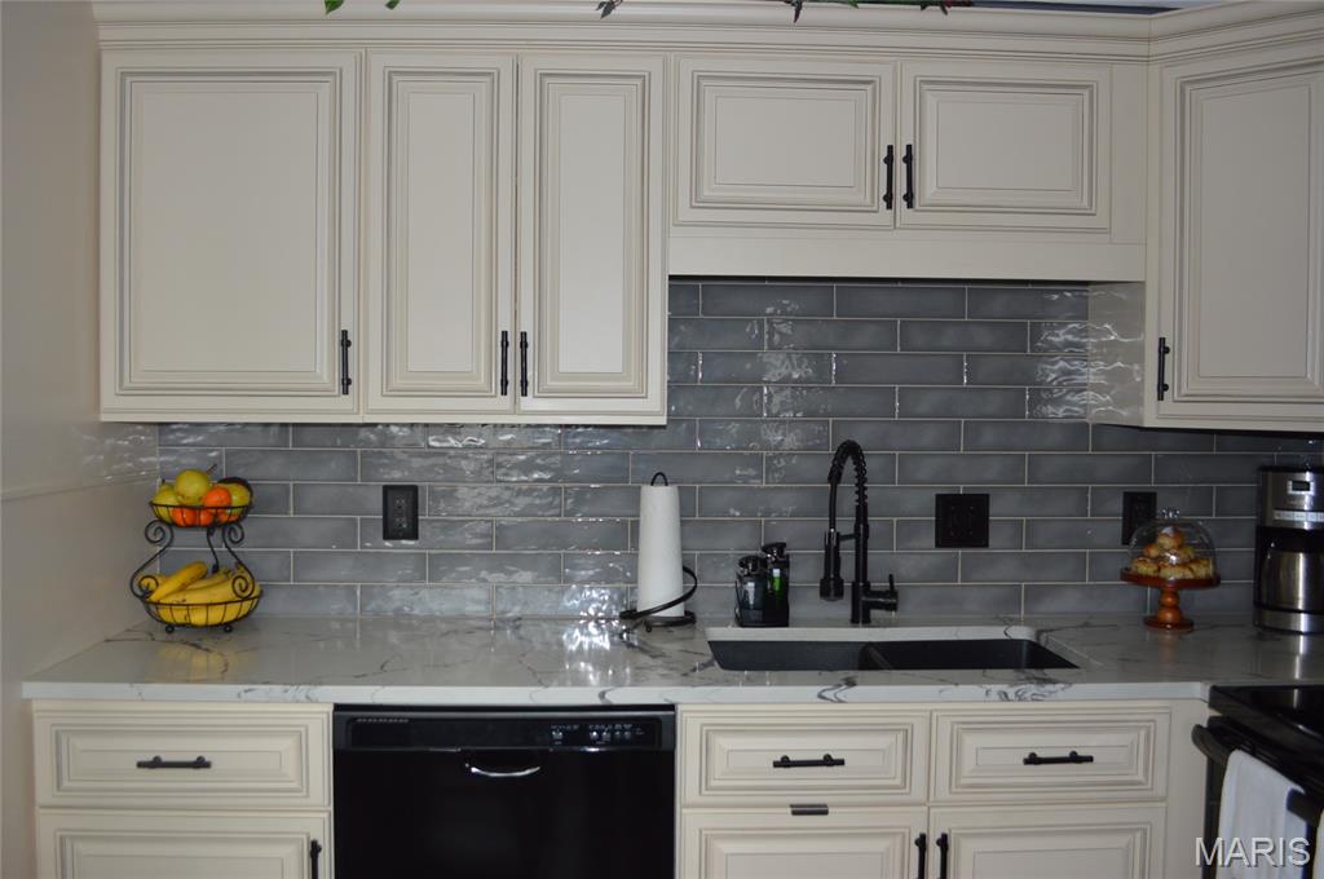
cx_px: 662
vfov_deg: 43.5
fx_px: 1102
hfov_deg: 62.0
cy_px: 440
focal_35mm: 30
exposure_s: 1/60
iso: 400
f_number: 3.8
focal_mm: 20
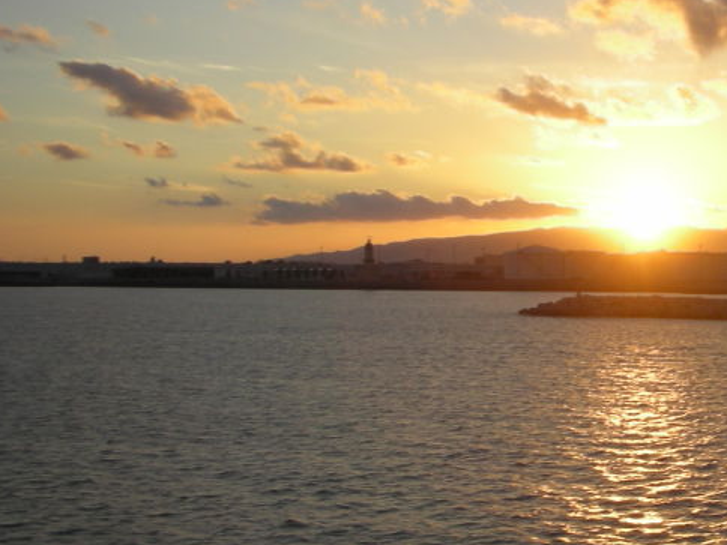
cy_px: 210
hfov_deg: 25.0
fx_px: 1554
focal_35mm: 74
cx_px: 733
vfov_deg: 19.9
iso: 50
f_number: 8.5
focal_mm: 5.8
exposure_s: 1/59
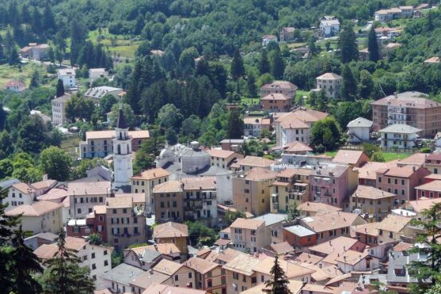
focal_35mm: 99
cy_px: 185
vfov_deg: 13.8
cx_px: 293
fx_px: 1212
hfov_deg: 20.5
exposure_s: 1/250
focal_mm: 11.4
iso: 100
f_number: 5.6
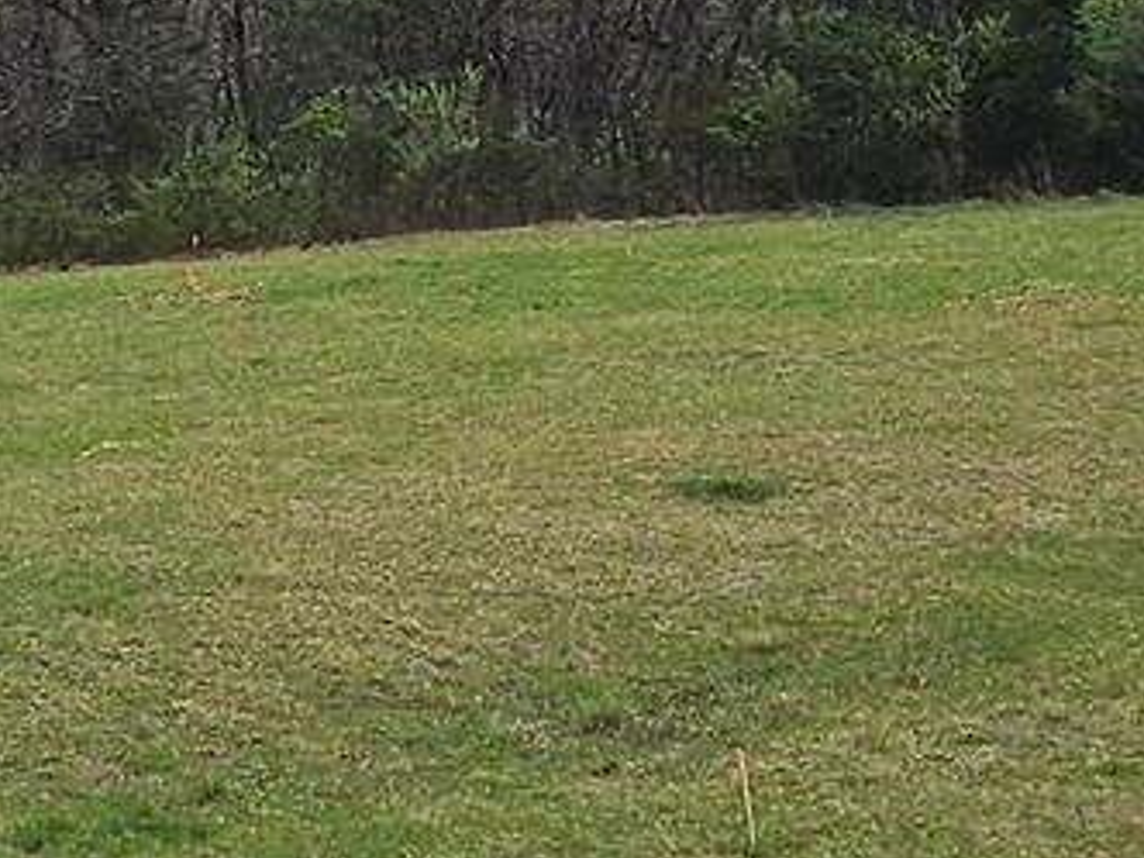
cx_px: -1444
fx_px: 4891
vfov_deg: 10.0
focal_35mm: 148
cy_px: 255
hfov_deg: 11.4
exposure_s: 1/7023
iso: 50
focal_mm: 5
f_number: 1.8
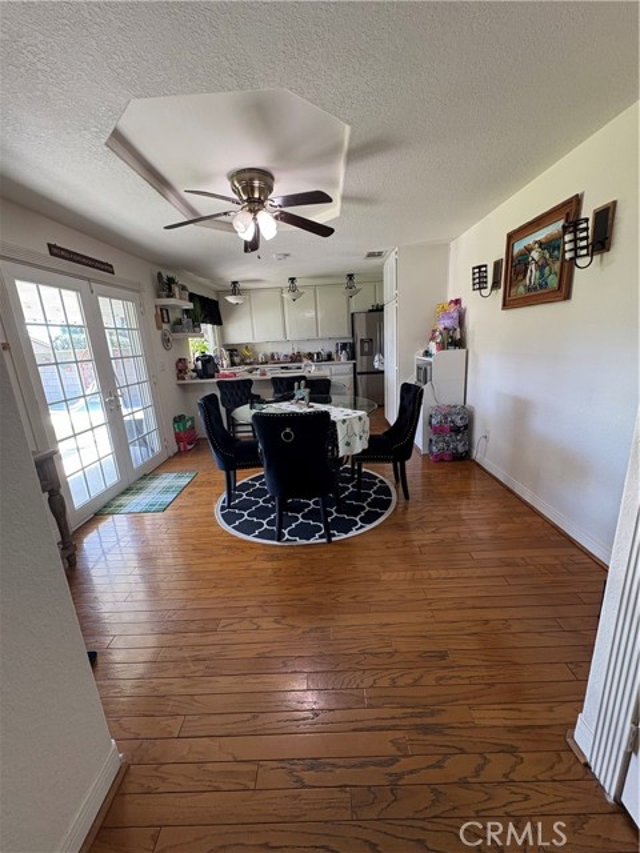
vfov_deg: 102.1
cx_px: 320
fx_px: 345
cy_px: 426
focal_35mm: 14
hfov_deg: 85.7
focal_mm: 2.22
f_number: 2.2
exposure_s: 1/60
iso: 250
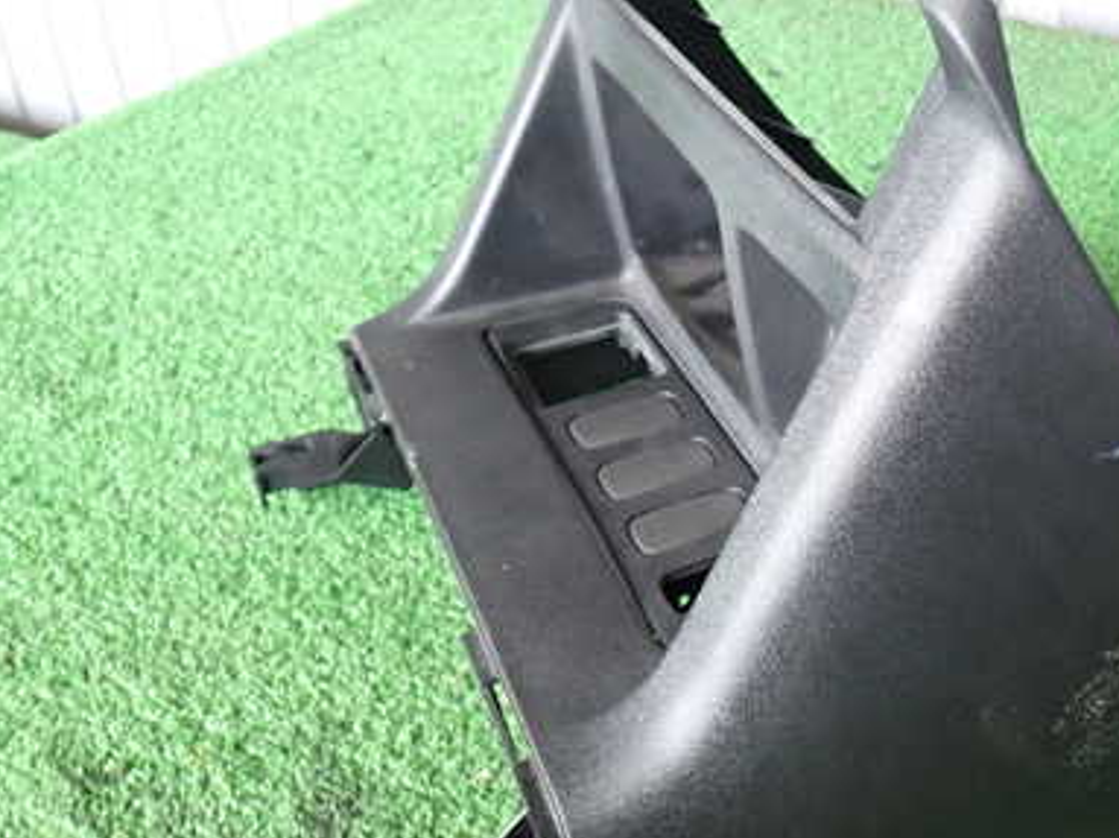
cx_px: 818
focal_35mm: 47
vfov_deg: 30.9
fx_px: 1519
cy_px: 444
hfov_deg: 39.5
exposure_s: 1/30
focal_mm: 5.4
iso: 200
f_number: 2.3
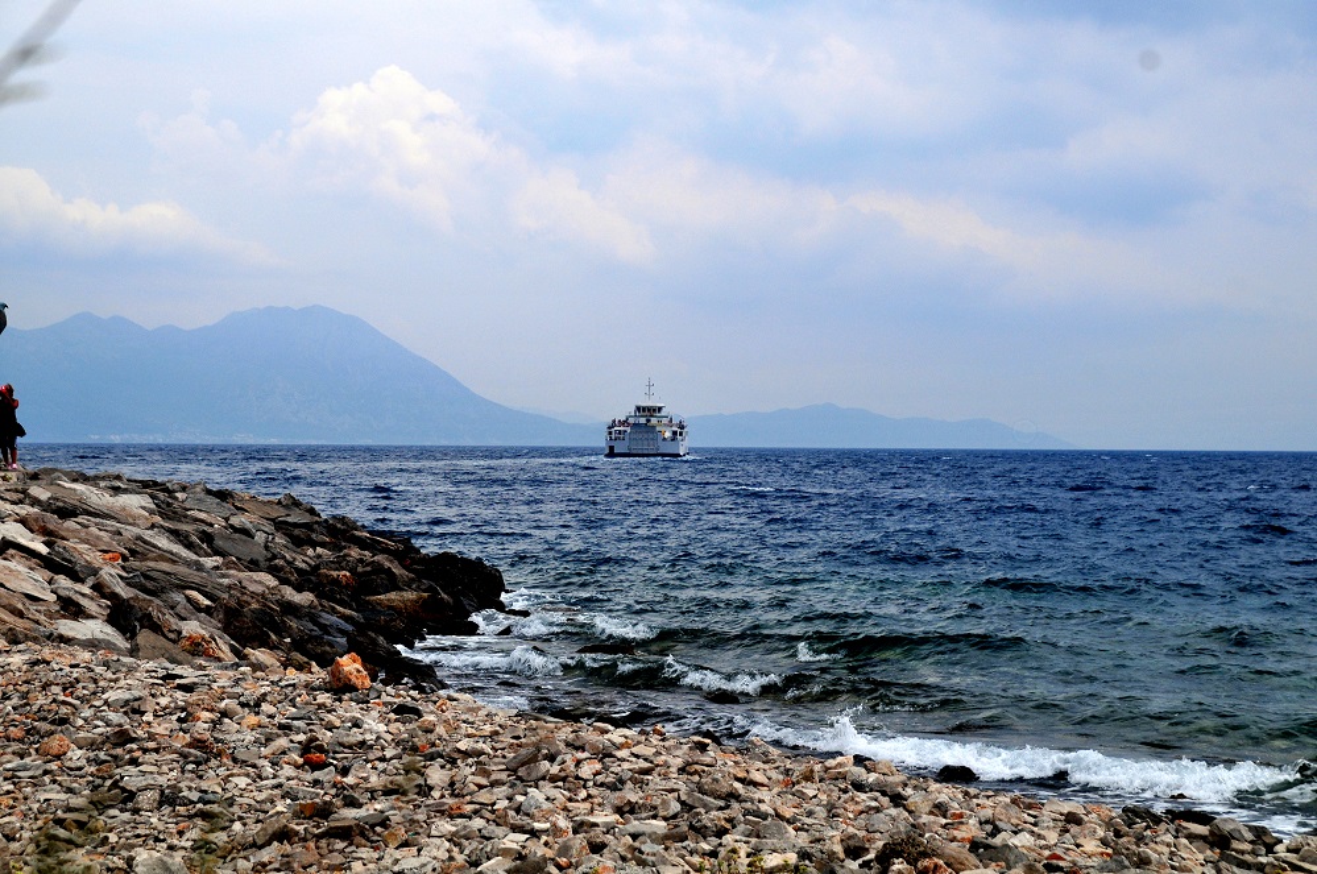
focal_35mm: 75
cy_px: 437
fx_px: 2740
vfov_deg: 18.1
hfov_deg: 27.0
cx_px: 658
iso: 250
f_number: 6.3
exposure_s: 1/1600
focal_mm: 50
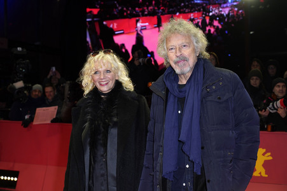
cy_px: 96
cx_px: 144
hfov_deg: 35.7
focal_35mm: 56
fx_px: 446
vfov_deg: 24.2
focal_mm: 56
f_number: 5.6
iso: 800
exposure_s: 1/160
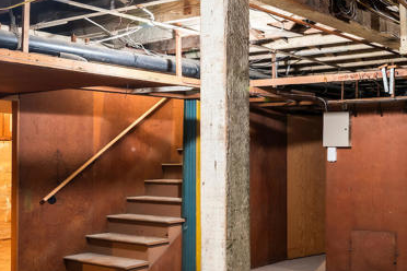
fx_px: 746
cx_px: 346
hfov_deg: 29.6
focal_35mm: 66
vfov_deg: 20.6
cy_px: 158
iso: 160
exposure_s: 2
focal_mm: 24
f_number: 9
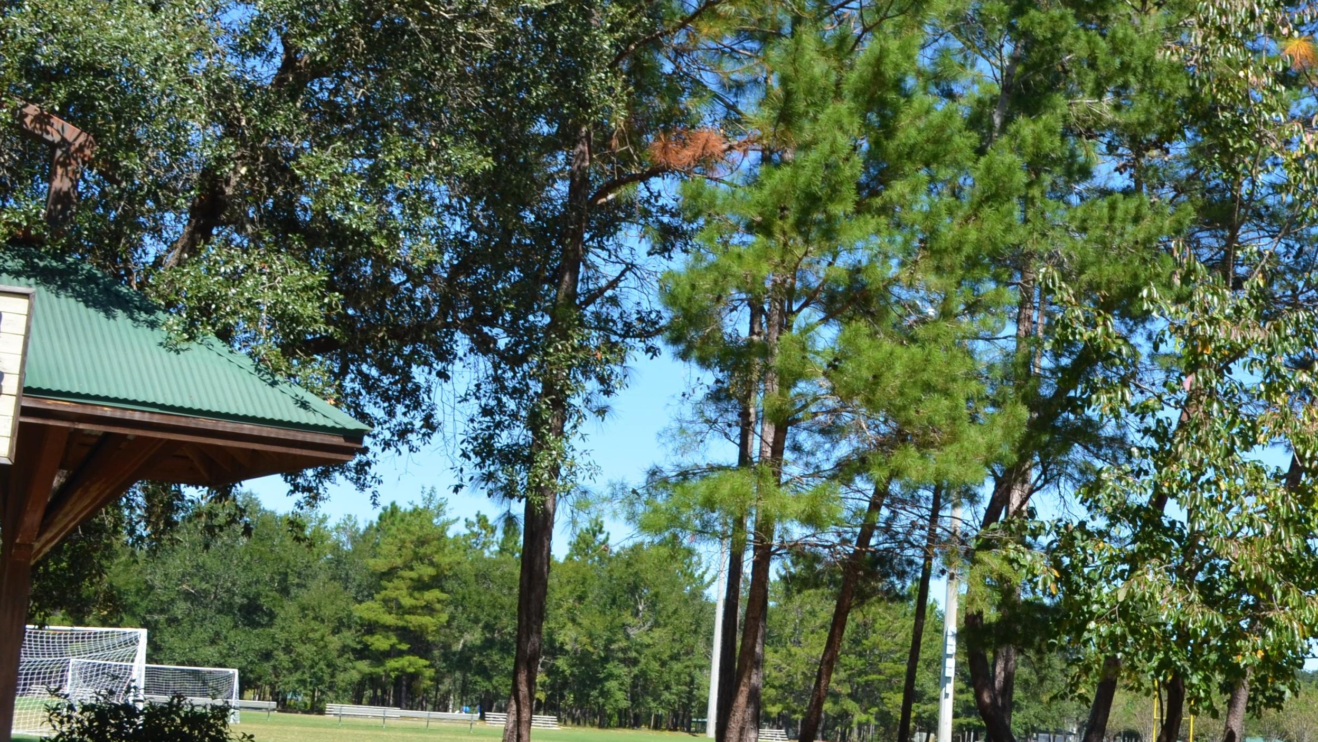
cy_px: 374
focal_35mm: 49
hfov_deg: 42.1
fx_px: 1712
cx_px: 703
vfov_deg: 24.4
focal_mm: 26
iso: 200
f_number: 8
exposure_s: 1/250
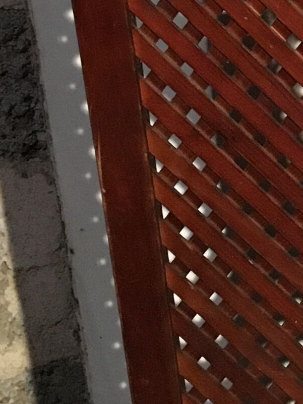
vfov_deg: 13.3
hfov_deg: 9.3
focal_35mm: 146
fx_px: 1703
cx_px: 664
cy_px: -40
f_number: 2.2
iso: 200
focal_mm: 4.15
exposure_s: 1/25
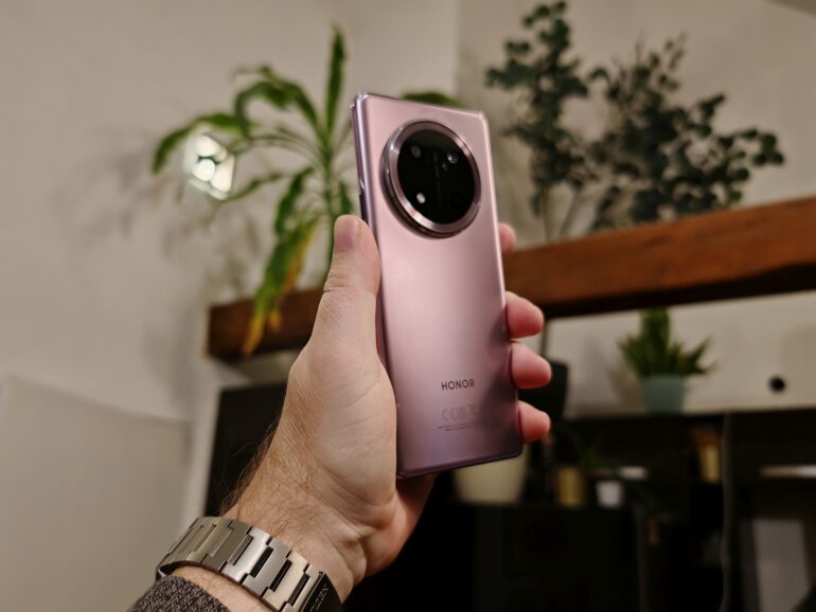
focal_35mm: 27
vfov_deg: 51.4
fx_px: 637
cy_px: 306
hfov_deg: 65.3
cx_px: 408
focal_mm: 6.83
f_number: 1.4
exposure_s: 1/50
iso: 320
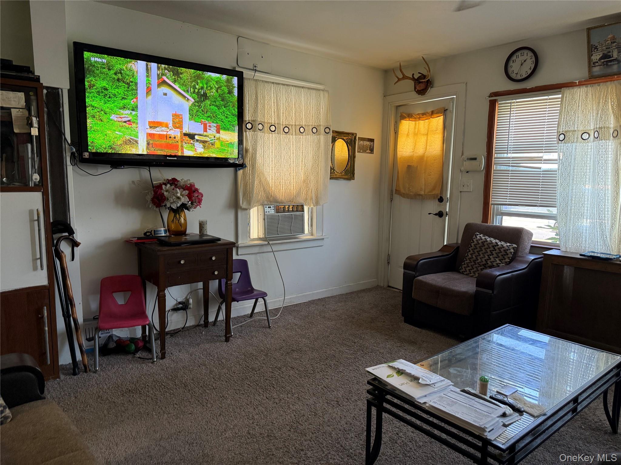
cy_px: 232
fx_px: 431
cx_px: 310
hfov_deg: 71.6
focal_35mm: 24
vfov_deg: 56.8
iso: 200
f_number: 1.78
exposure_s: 1/66
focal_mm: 6.76
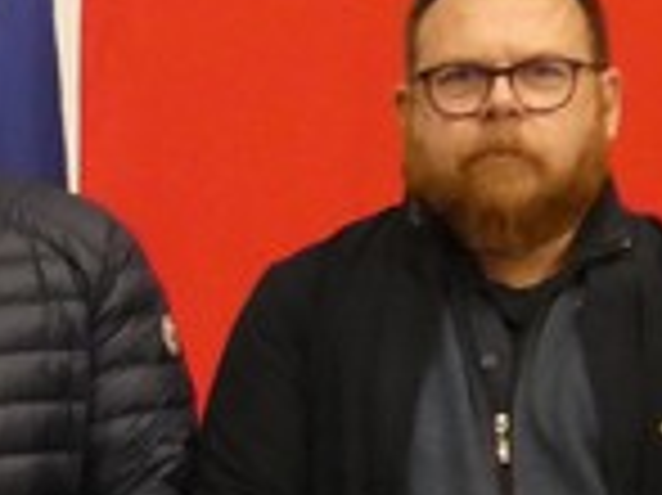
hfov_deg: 9.9
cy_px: 720
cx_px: -450
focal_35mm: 191
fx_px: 3650
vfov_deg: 7.6
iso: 1000
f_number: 3.4
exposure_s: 1/80
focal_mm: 6.2
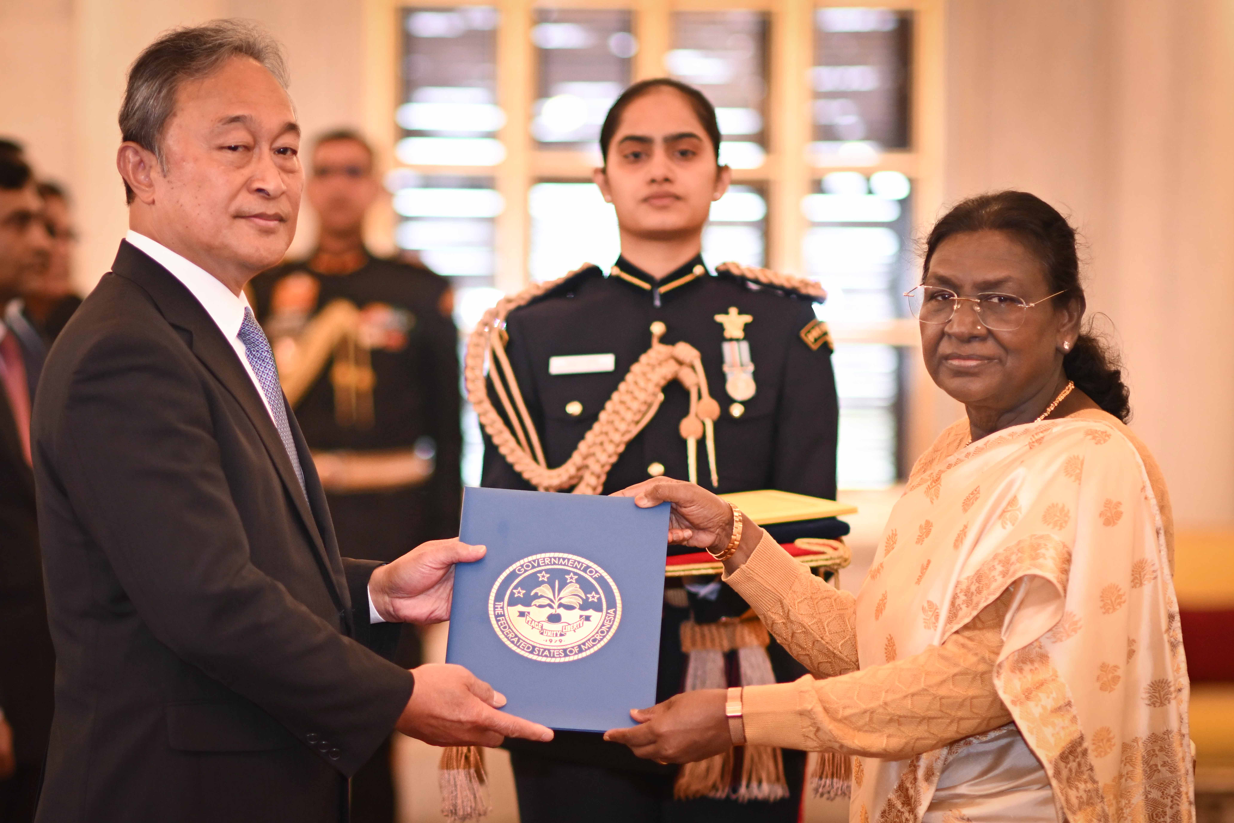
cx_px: 617
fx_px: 2913
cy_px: 412
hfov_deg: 23.9
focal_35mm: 85
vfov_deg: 16.1
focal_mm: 85
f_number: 1.6
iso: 800
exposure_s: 1/200
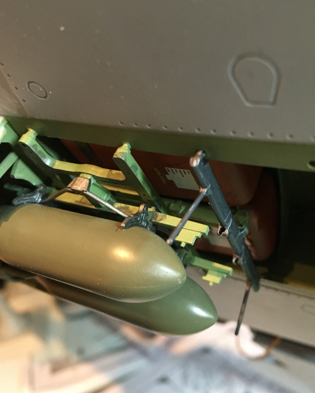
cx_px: 177
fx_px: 408
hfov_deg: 42.2
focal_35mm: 35
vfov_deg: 51.5
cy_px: 208
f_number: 2.2
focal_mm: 4.15
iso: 200
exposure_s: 1/33
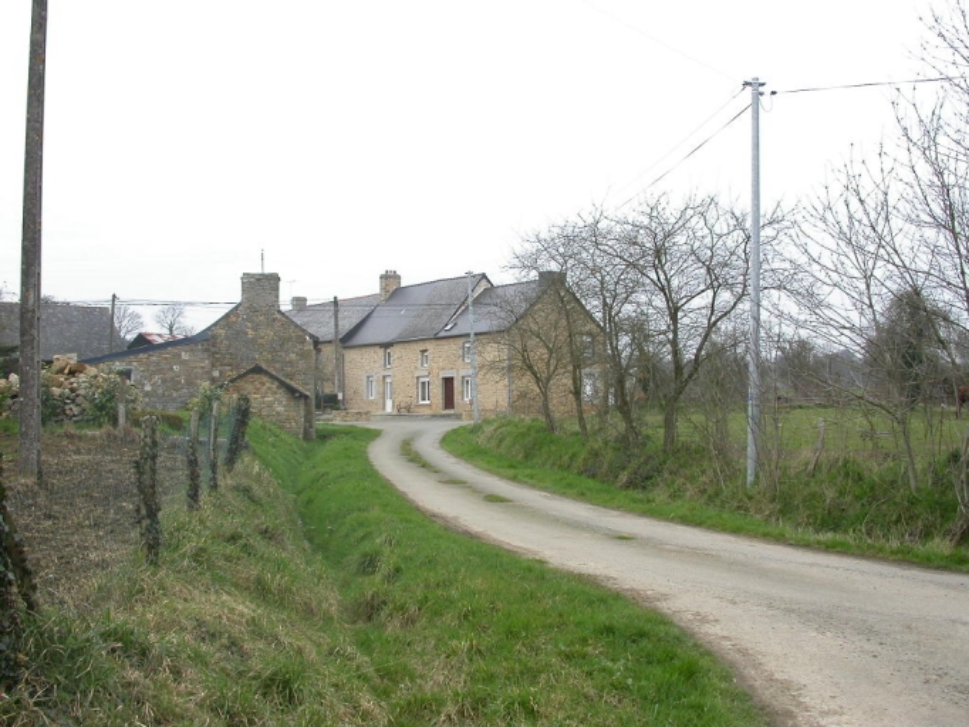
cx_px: 484
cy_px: 364
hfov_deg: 49.0
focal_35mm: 38
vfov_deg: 37.7
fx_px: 1064
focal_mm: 7.85
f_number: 4.7
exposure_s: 1/132
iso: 100
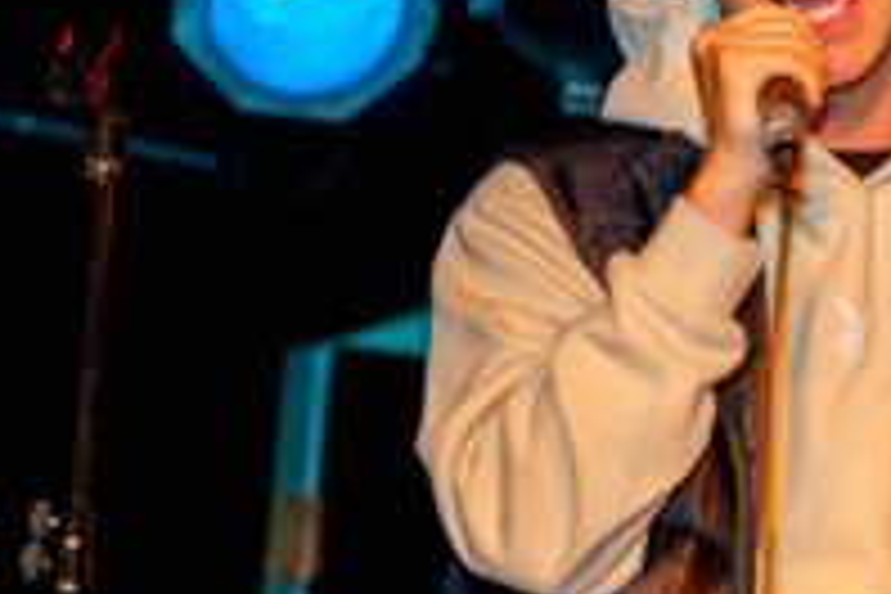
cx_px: 1278
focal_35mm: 212
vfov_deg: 6.5
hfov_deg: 9.5
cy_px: 81
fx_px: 5247
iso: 400
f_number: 2.8
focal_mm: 70
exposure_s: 1/125
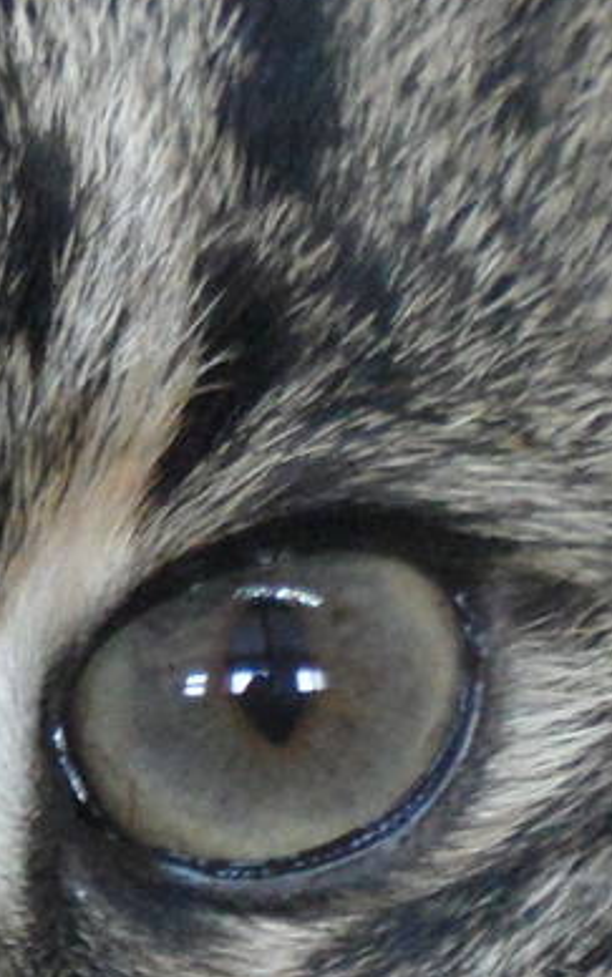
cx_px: -93
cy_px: 667
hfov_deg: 1.7
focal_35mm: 786
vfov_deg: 2.7
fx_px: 20944
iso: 400
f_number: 4.4
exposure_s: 1/6
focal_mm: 29.7
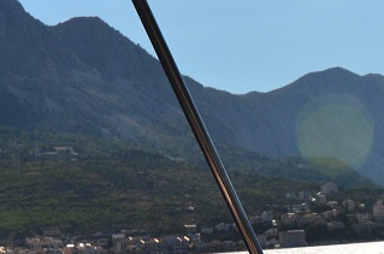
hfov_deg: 17.8
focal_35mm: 113
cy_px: 306
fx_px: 1202
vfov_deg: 11.8
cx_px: 364
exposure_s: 1/8000
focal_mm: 24
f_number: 5.6
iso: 560
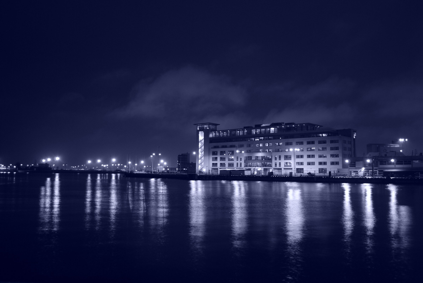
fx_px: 353
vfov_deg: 43.7
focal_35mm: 30
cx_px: 212
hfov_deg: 61.9
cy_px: 142
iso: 400
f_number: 3.8
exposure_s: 1/2
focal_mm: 20
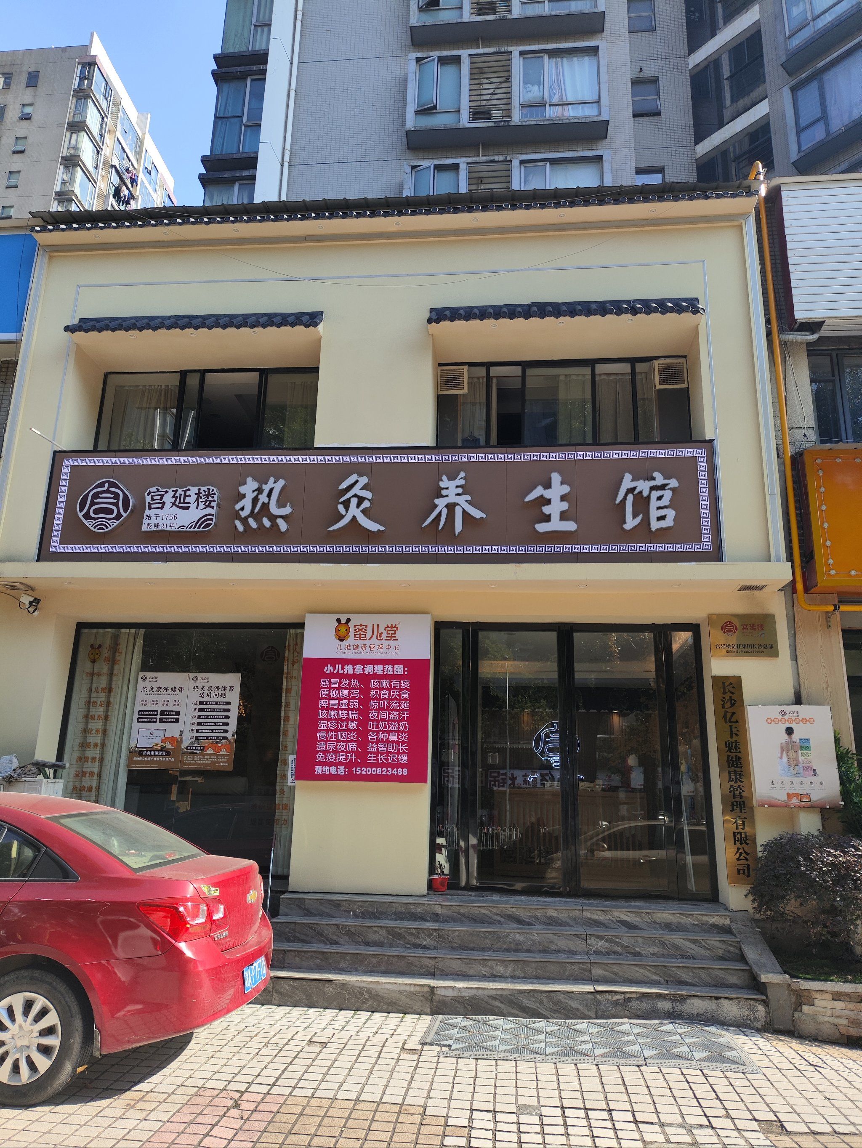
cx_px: 431
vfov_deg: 71.6
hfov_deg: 56.8
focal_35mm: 24
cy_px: 574
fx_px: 796
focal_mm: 4.68
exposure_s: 1/1000
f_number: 1.8
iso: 50
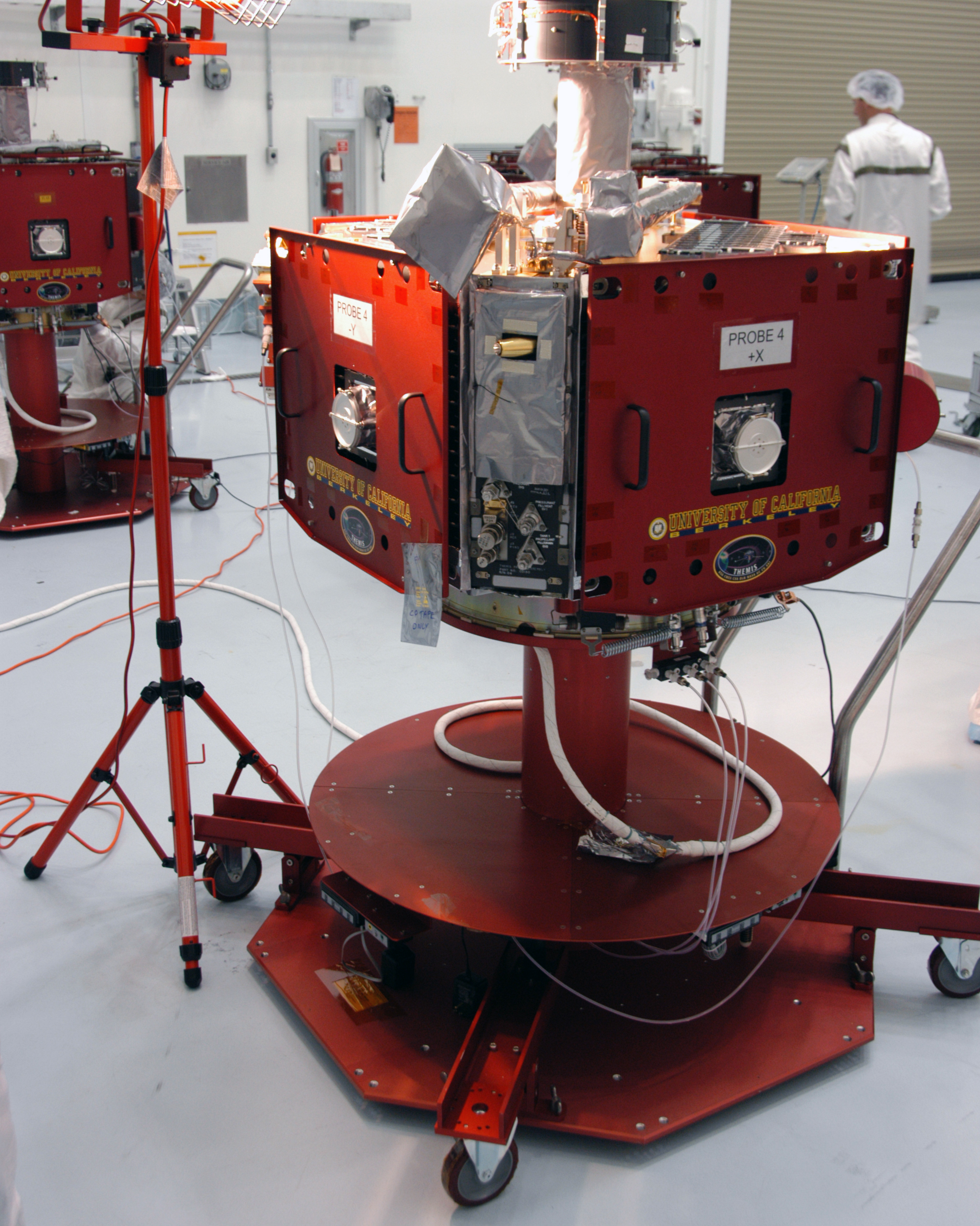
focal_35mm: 38
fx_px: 1378
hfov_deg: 39.2
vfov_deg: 47.8
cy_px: 538
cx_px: 499
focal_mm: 22
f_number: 5
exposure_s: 1/25
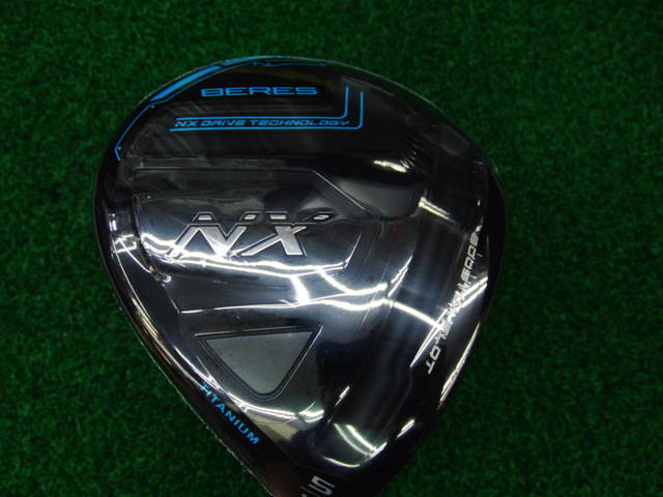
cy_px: 248
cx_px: 332
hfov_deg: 50.1
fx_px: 709
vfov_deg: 38.7
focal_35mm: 37
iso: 320
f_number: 3.6
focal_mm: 6.42
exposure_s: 1/80
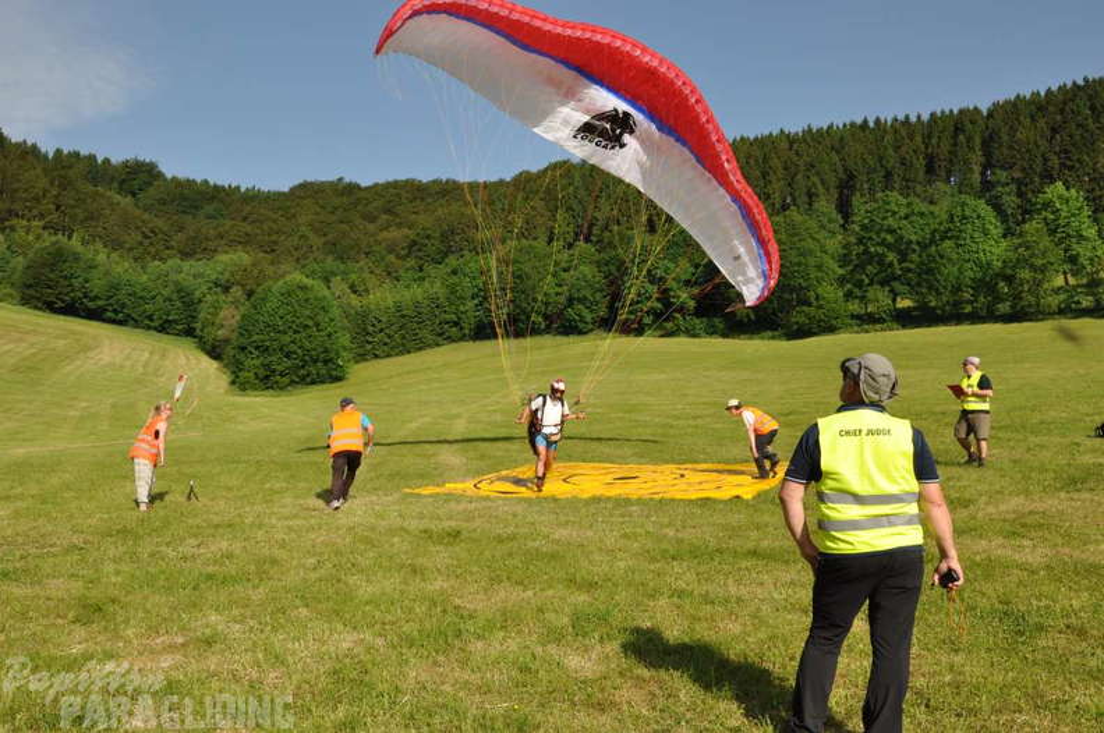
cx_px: 552
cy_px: 366
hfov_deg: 57.3
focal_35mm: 33
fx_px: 1011
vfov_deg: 39.9
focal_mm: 22
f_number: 14
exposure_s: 1/200
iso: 200
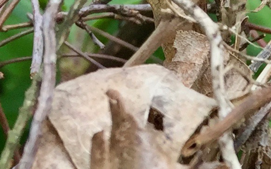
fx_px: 1284
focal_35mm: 174
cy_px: 547
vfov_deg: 6.7
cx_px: 397
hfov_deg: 11.6
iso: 32
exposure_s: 1/265
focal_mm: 4.15
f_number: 2.2
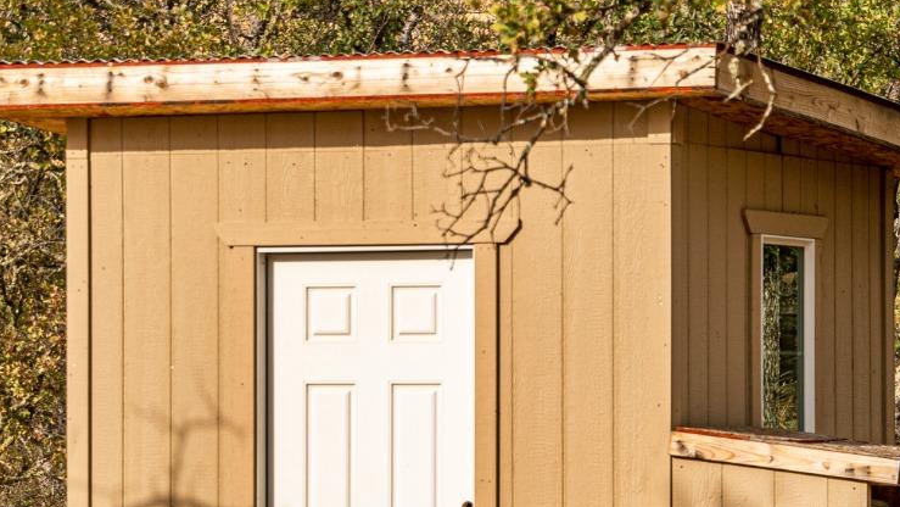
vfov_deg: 5.5
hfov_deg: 9.8
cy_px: 400
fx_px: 5227
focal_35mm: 219
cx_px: 417
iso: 100
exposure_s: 1/400
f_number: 6.3
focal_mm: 69
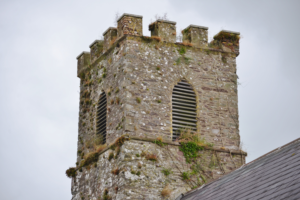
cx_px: 150
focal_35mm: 140
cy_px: 100
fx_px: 1167
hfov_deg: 14.6
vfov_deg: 9.8
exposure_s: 1/200
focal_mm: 140
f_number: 4.8
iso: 160
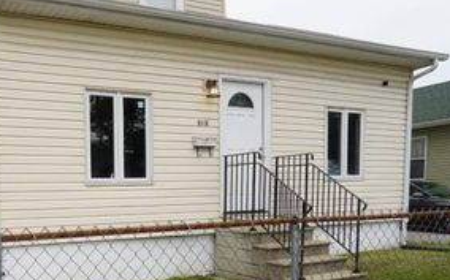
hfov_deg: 63.9
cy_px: 175
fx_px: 331
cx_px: 106
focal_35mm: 27
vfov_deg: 45.6
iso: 100
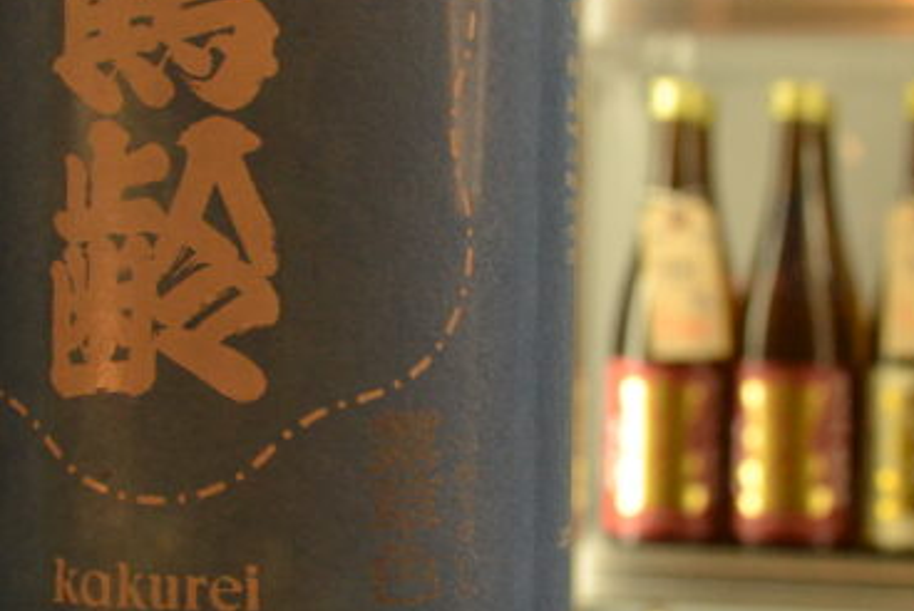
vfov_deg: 15.9
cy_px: 221
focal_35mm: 86
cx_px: 395
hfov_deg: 23.6
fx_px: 2185
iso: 1600
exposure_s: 1/160
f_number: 5.6
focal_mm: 22
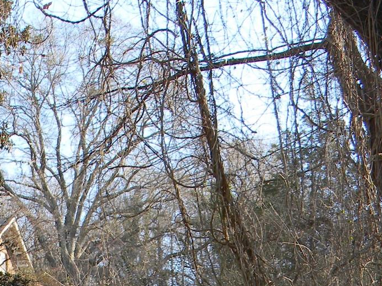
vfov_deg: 13.3
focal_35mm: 107
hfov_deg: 17.3
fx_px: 1181
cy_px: 374
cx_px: -116
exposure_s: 1/136
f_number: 3.7
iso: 80
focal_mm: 6.4
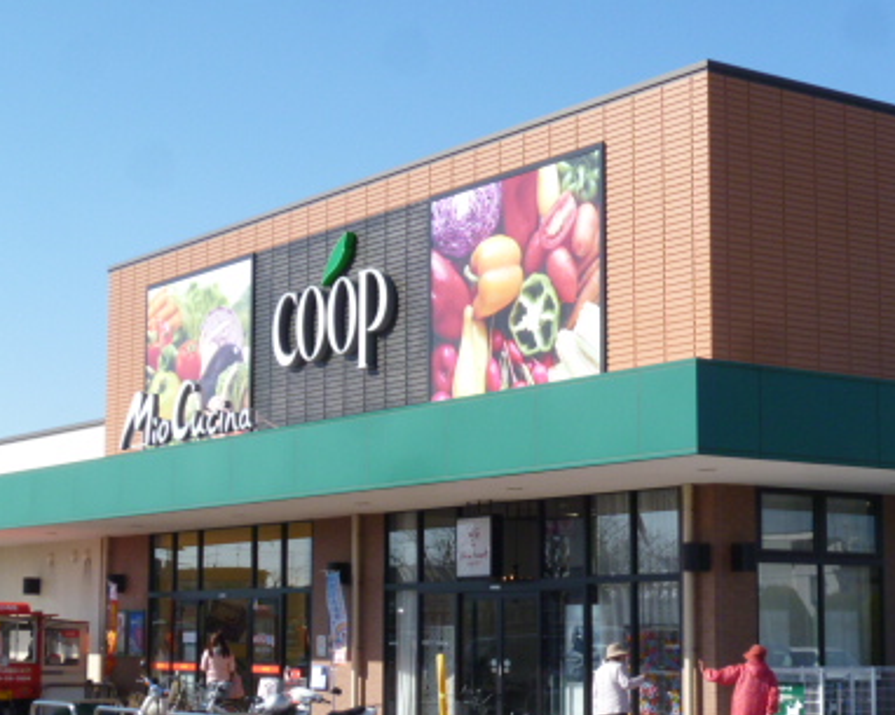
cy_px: 389
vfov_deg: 21.2
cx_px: 469
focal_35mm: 72
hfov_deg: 26.4
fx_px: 1906
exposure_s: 1/500
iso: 100
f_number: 5
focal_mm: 7.9
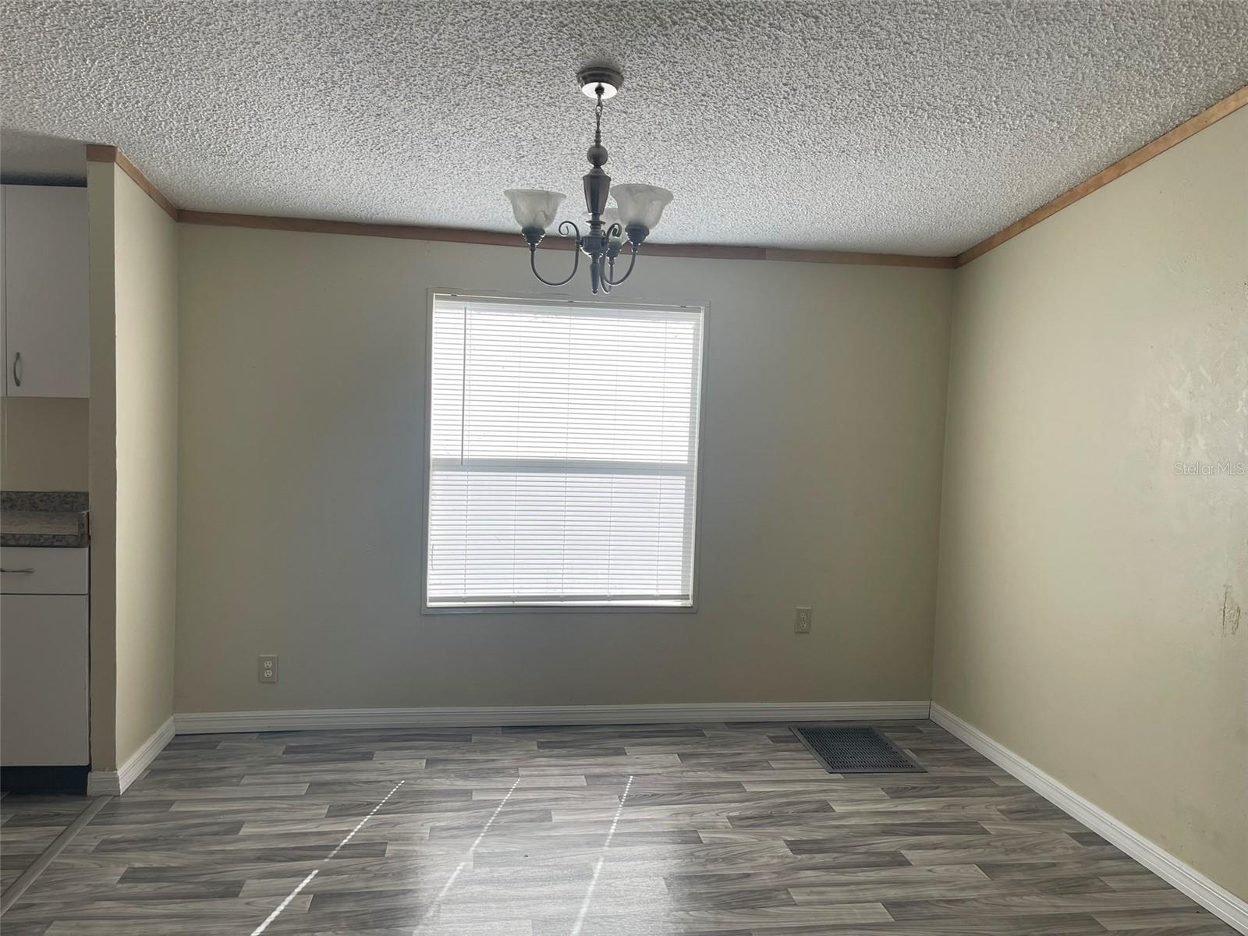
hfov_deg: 69.4
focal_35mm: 25
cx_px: 624
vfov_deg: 54.9
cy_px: 468
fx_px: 901
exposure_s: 1/406
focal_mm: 5.1
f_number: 1.6
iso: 32
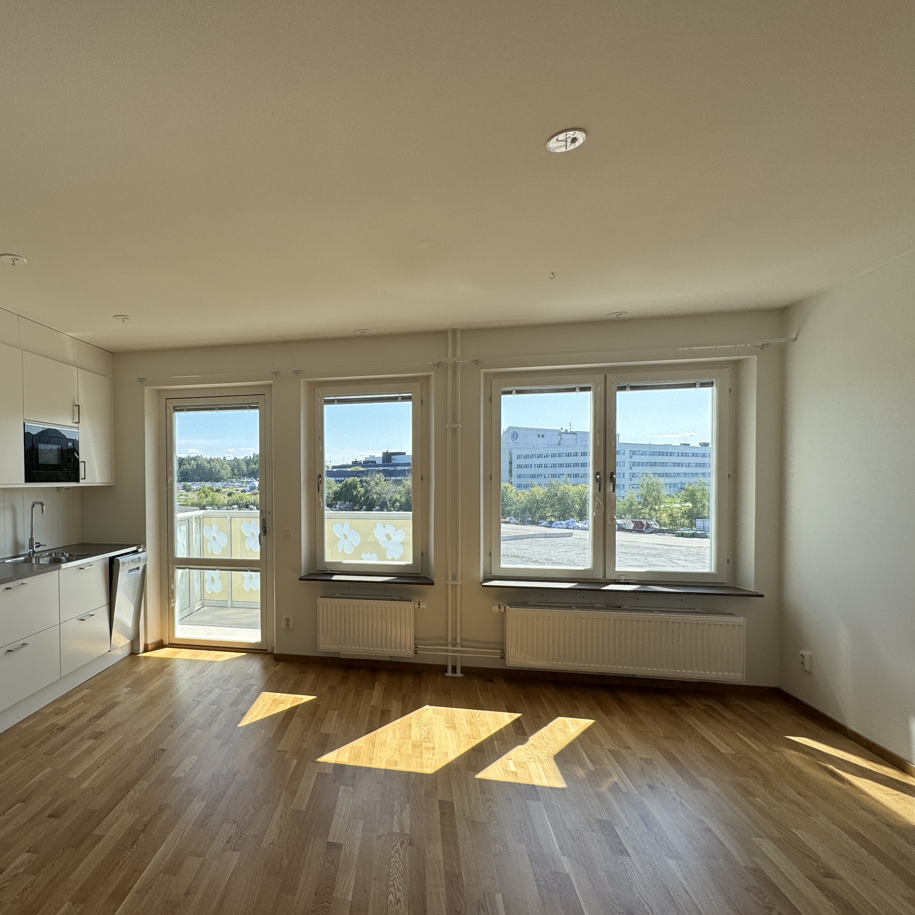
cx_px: 284
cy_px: 494
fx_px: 568
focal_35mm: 19
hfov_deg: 74.5
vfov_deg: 77.5
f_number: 2.2
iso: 40
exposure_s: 1/561
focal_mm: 2.22
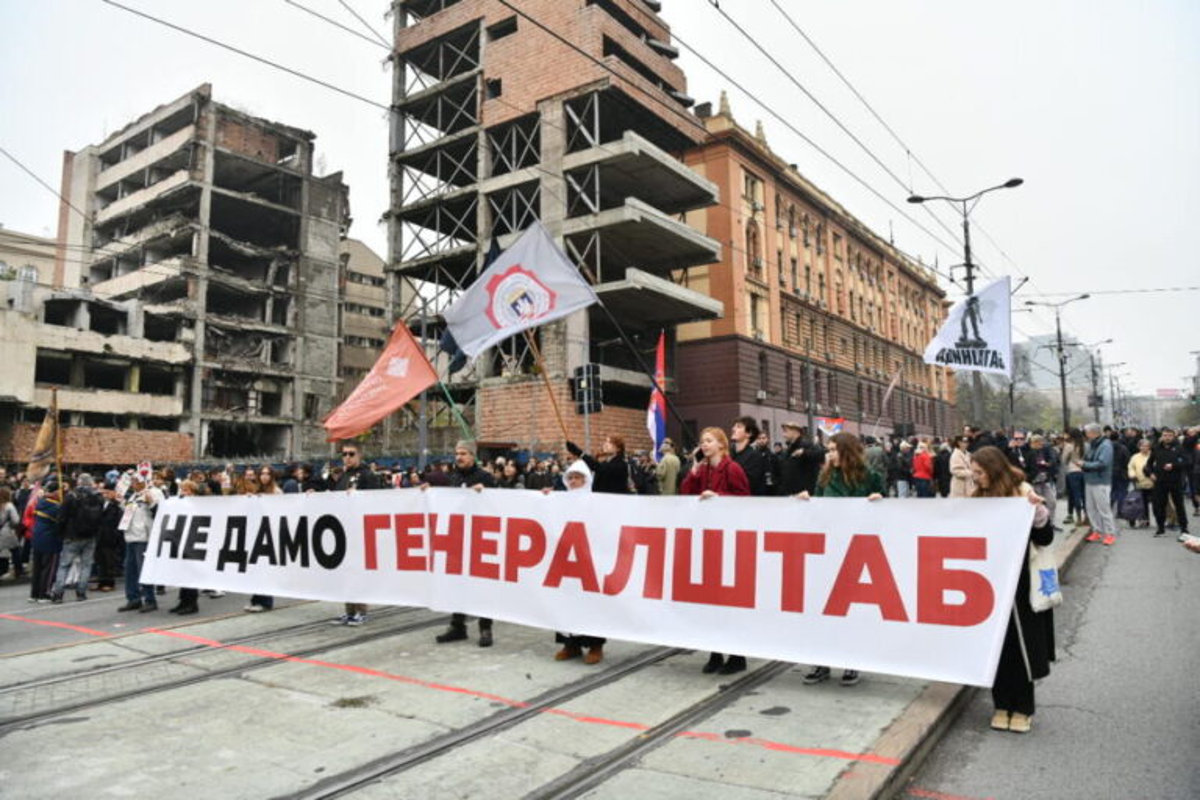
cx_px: 600
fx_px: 800
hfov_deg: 73.7
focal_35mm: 24
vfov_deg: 53.1
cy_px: 400
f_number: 4.5
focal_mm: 24
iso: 800
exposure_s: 1/1250
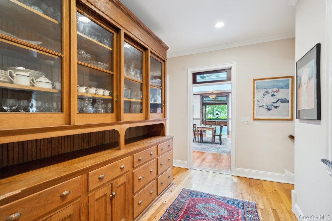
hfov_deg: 96.7
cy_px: 110
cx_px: 166
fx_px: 148
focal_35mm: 16
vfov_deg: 73.8
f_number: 5
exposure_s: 1/80
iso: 500
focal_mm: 16
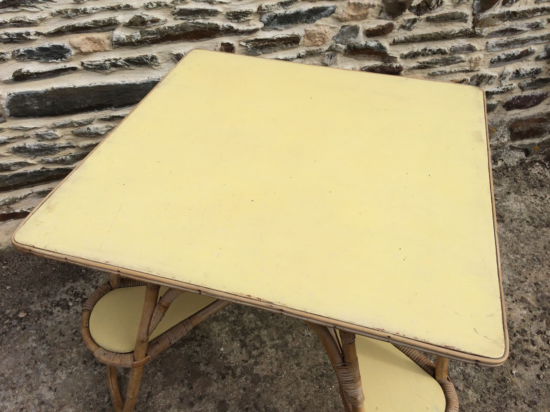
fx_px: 461
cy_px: 206
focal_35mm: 29
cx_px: 275
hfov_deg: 61.7
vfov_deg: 48.2
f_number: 2.2
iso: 32
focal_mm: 4.15
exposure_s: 1/2564
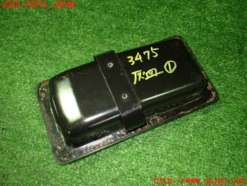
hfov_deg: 60.0
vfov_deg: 46.8
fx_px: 214
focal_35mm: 30
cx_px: 124
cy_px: 93
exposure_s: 1/50
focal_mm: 5.4
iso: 800
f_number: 2.3
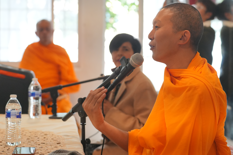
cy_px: 78
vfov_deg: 13.0
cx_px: 116
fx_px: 679
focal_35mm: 105
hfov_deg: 19.5
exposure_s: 1/250
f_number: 3.2
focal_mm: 70
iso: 2000
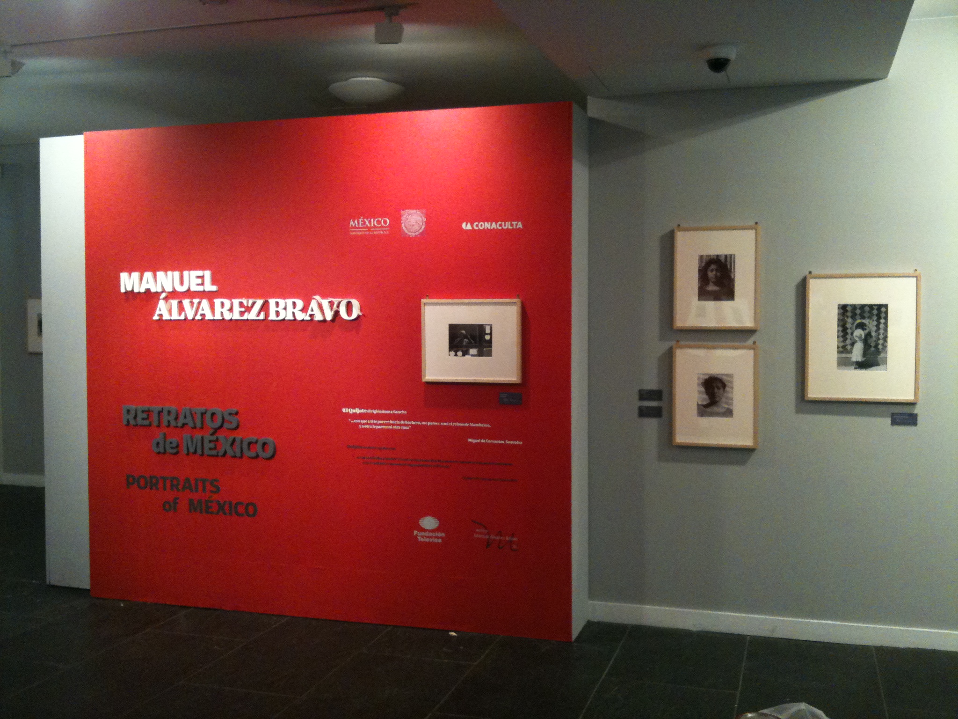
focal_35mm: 35
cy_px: 360
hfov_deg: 52.6
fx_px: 969
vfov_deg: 40.7
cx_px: 479
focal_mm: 3.85
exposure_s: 1/15
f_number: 2.8
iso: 200
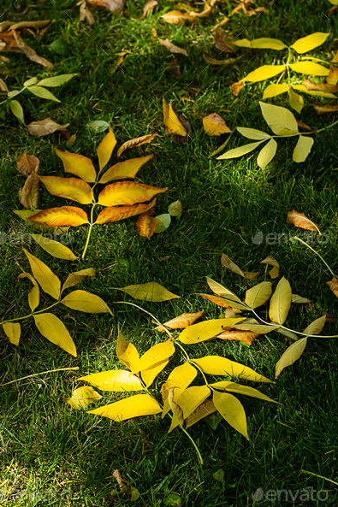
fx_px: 1578
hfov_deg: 12.2
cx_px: 159
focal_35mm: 112
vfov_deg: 18.3
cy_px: 232
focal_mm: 50
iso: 160
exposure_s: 1/500
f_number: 4
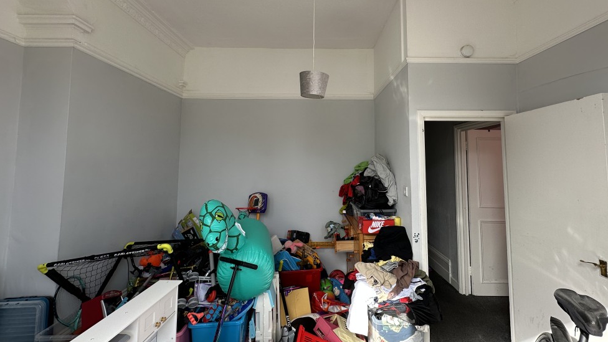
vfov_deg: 66.7
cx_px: 316
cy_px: 143
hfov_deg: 99.3
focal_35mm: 16
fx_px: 258
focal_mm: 2.22
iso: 40
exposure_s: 1/155
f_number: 2.2
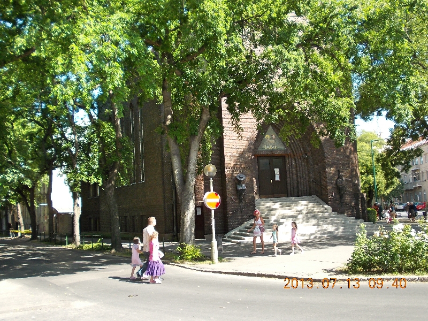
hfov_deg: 49.0
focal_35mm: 38
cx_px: 214
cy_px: 160
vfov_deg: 37.7
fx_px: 470
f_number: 3.1
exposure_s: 1/200
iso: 80
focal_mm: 5.3
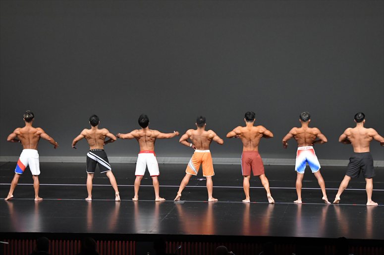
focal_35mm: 147
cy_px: 128
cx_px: 192
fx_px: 1567
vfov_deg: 9.3
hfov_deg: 14.0
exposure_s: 1/400
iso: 4000
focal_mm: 98
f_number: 5.6
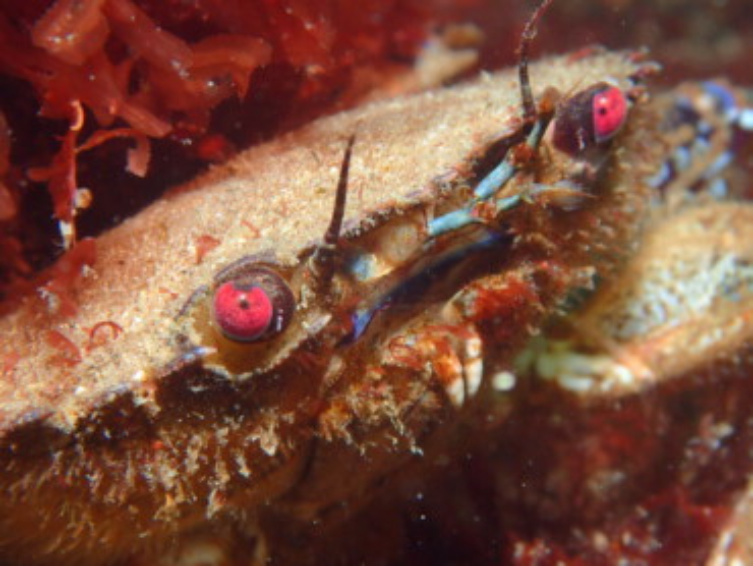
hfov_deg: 19.6
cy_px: 283
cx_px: 376
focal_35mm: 100
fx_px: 2177
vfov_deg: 14.8
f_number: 6.3
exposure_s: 1/200
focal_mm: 18
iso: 200
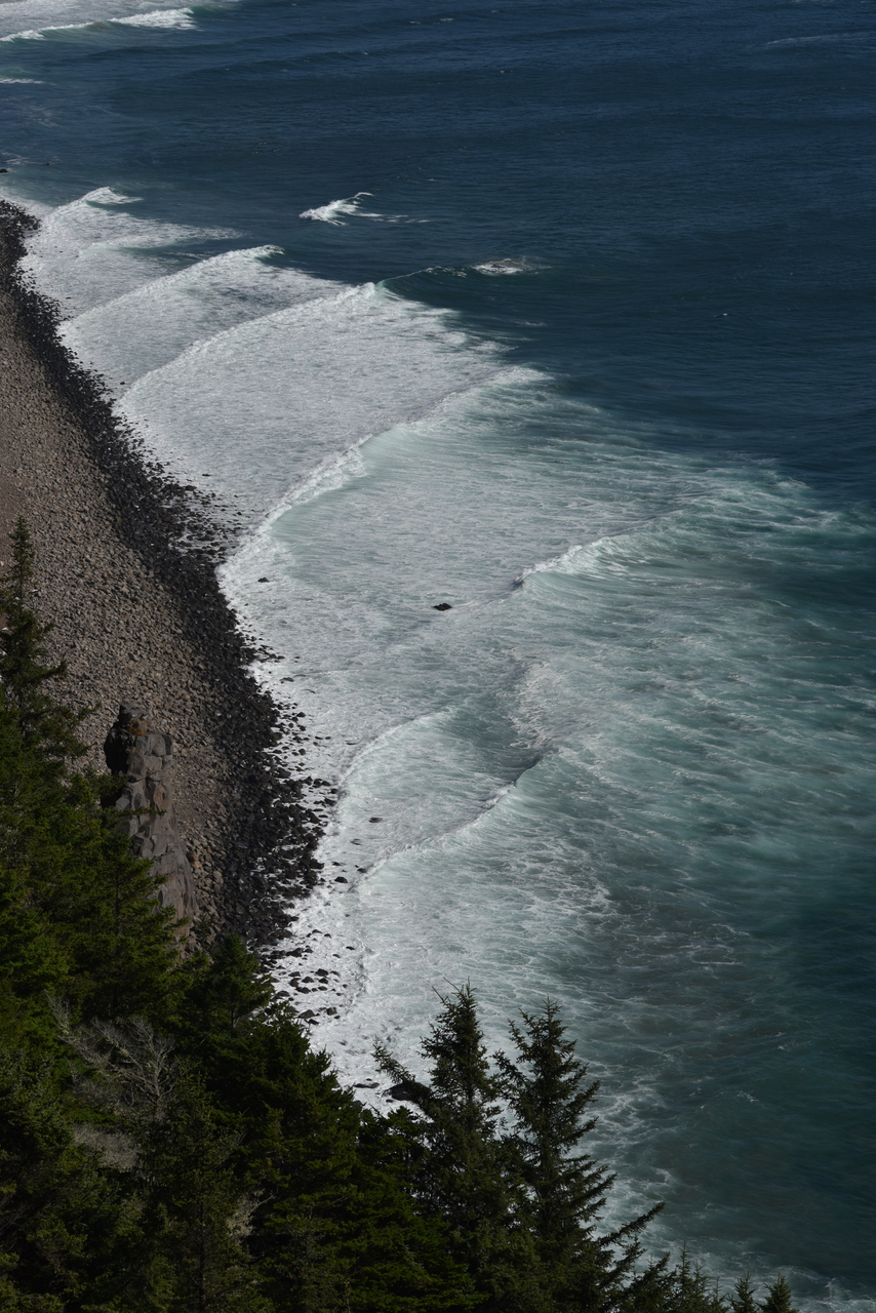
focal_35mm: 116
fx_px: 4231
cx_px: 438
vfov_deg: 17.6
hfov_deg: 11.8
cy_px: 656
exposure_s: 1/500
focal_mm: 116
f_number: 11
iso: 100
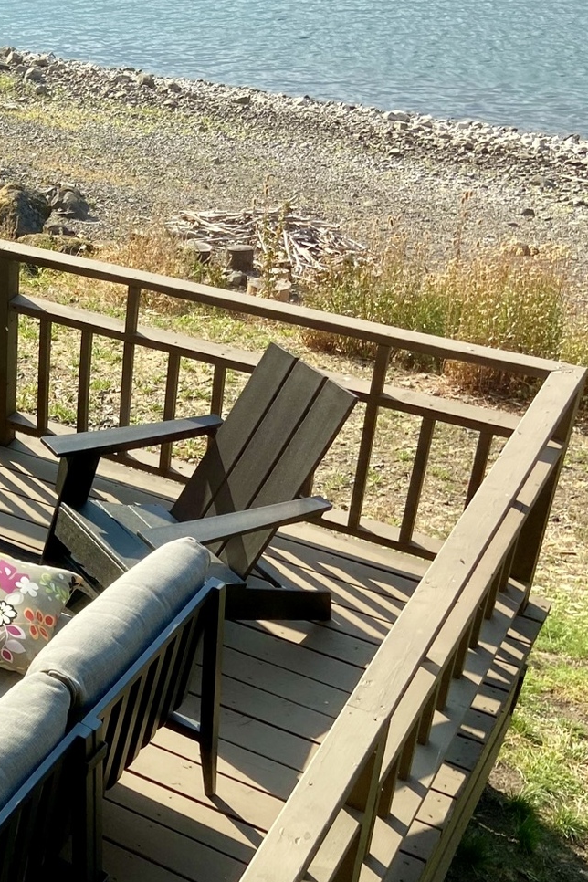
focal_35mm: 56
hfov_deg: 21.5
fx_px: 1372
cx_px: -204
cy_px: 410
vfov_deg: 35.6
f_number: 1.8
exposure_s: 1/864
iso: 32
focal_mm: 4.25
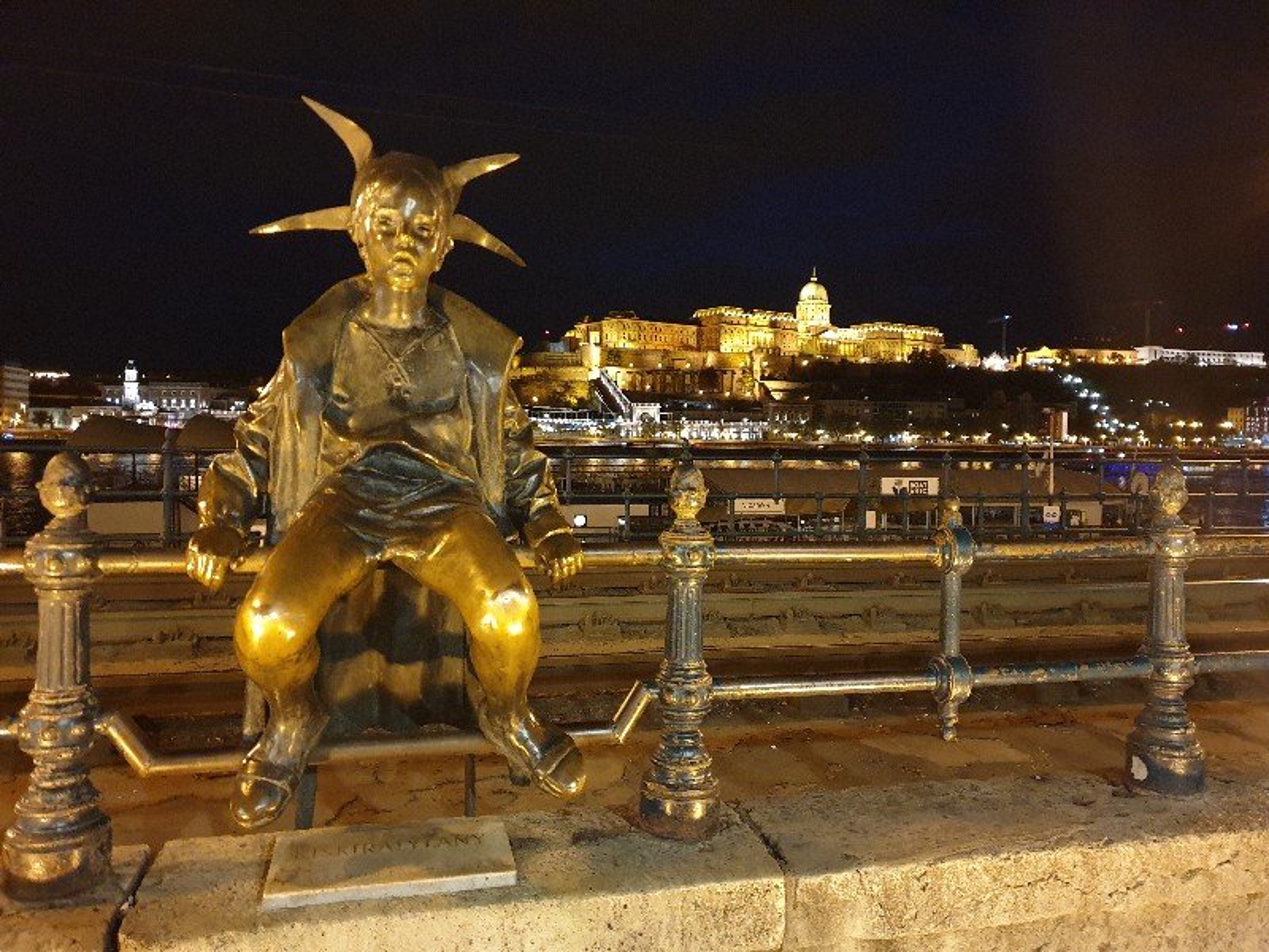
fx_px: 953
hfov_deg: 67.3
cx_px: 634
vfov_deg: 53.1
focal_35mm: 26
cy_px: 476
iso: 400
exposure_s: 1/10
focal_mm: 4.3
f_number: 1.5
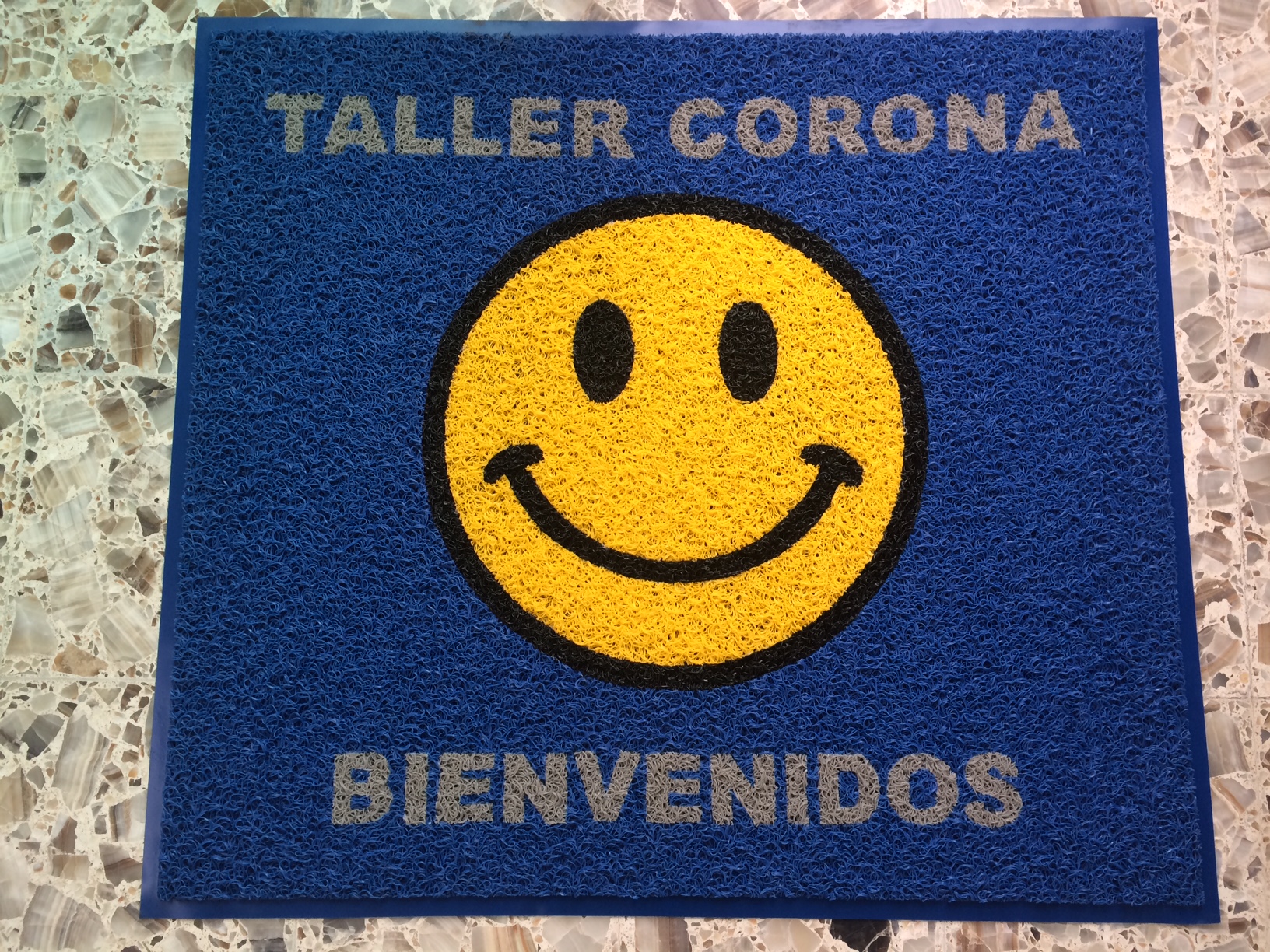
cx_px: 635
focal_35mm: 29
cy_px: 476
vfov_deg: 48.2
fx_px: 1064
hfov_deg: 61.7
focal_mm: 4.15
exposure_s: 1/40
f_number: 2.2
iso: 40
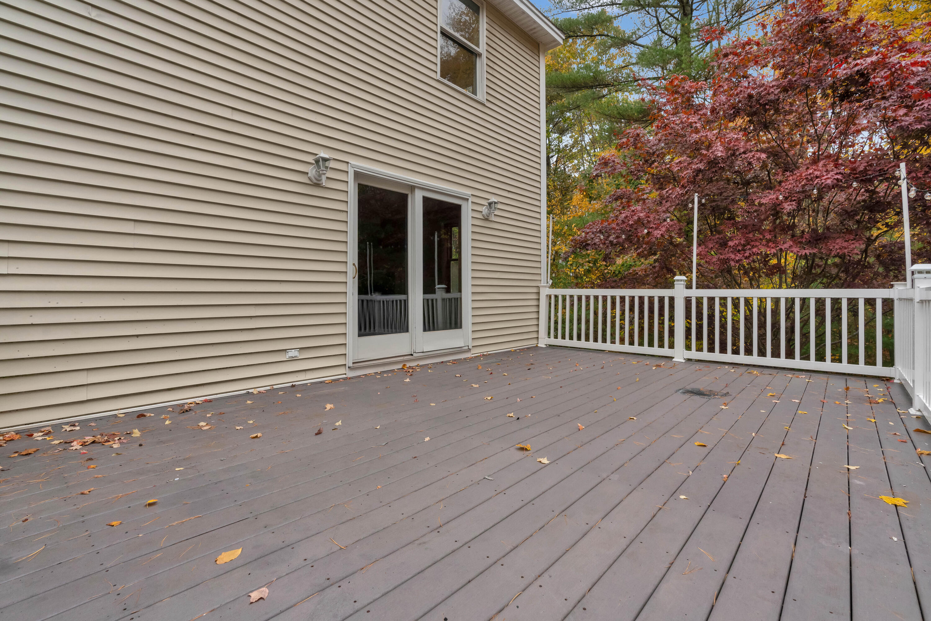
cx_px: 466
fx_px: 414
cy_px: 310
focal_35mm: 16
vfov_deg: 73.8
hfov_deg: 96.7
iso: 800
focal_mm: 16
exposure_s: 1/45
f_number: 8
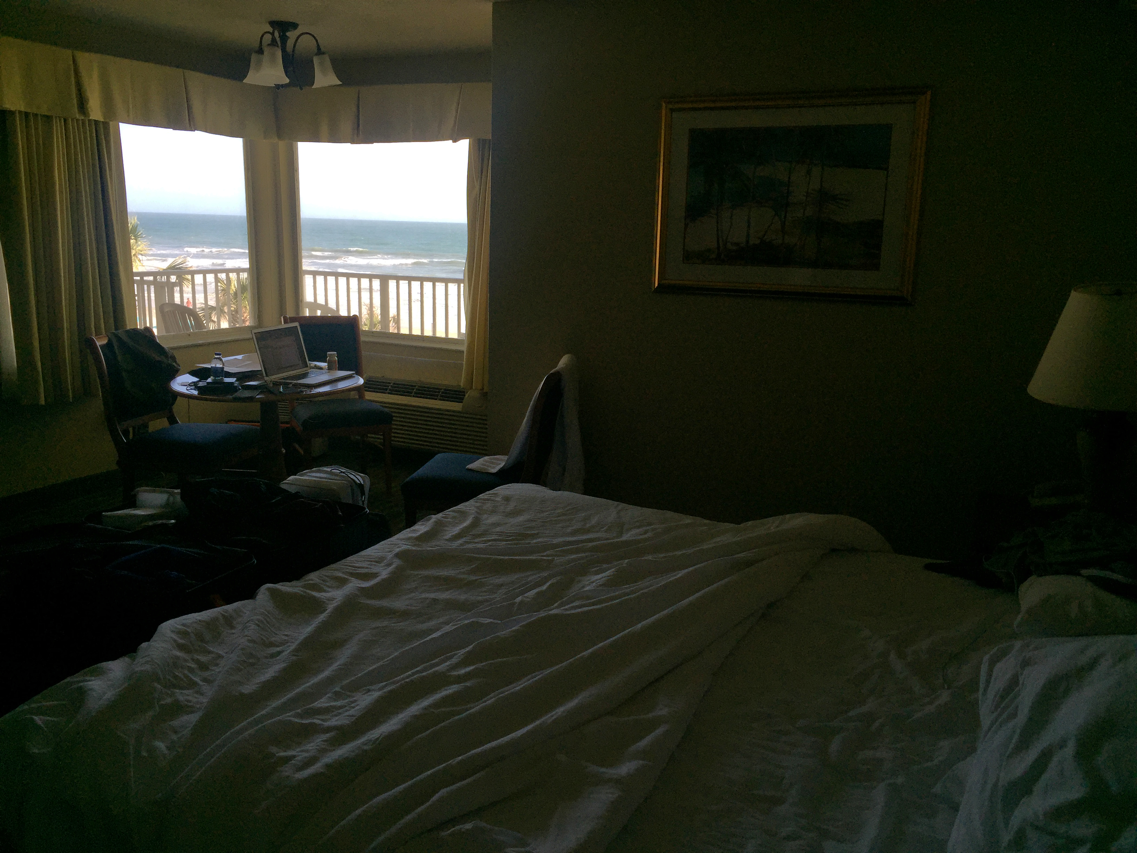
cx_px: 568
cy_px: 426
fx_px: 953
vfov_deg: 48.2
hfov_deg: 61.7
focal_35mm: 29
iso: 32
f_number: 2.2
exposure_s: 1/476
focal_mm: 4.2
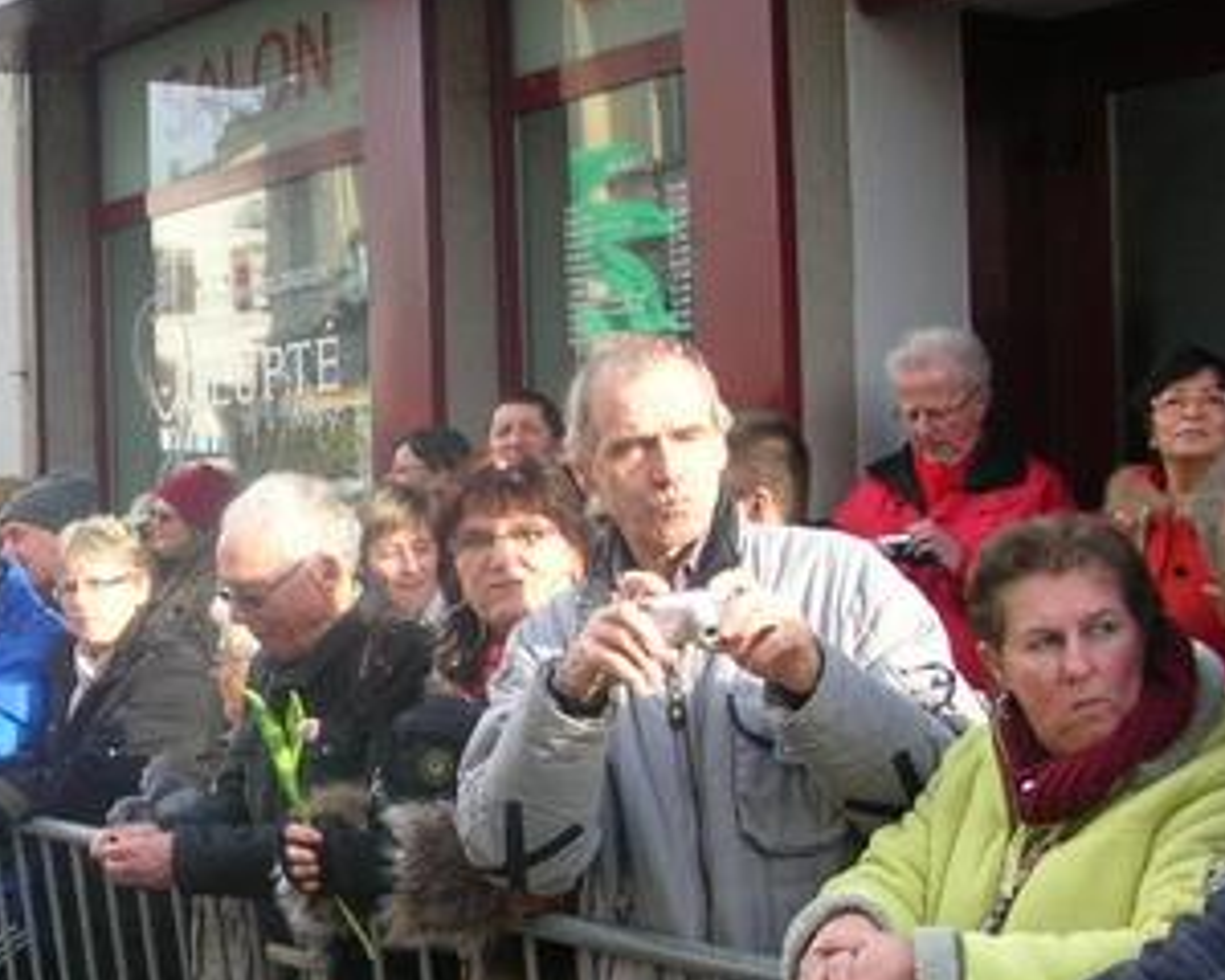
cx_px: 261
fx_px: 2647
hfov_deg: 25.6
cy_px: 633
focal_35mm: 73
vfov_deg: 20.9
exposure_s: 1/133
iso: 50
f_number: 2.8
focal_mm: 5.8
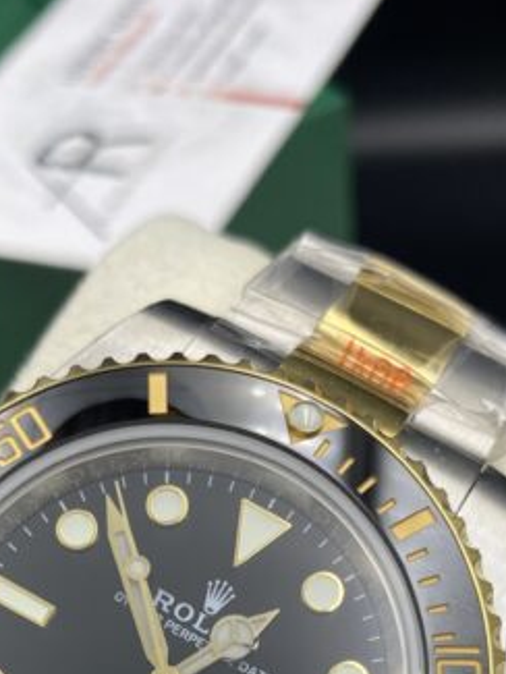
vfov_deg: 27.0
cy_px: 796
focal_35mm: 64
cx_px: 172
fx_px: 1247
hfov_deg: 22.9
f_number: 1.8
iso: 32
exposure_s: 1/339
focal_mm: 4.25
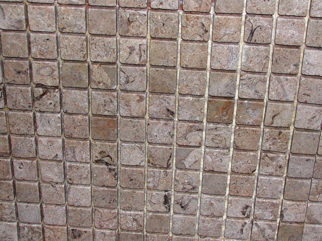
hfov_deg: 29.0
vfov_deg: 21.9
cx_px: 161
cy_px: 120
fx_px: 623
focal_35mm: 67
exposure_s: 1/60.1
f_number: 10
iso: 100
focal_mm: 14.2
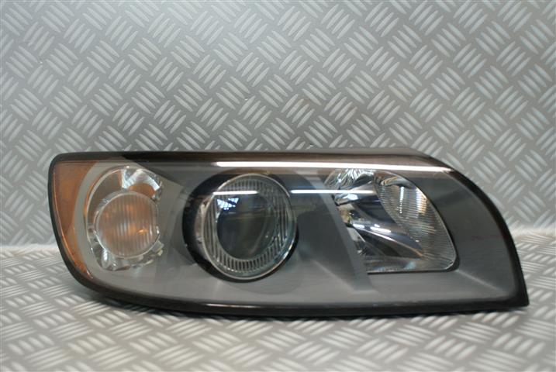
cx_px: 278
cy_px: 186
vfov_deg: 34.3
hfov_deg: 49.5
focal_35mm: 39
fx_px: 603
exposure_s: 1/20
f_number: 4.5
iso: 400
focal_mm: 26
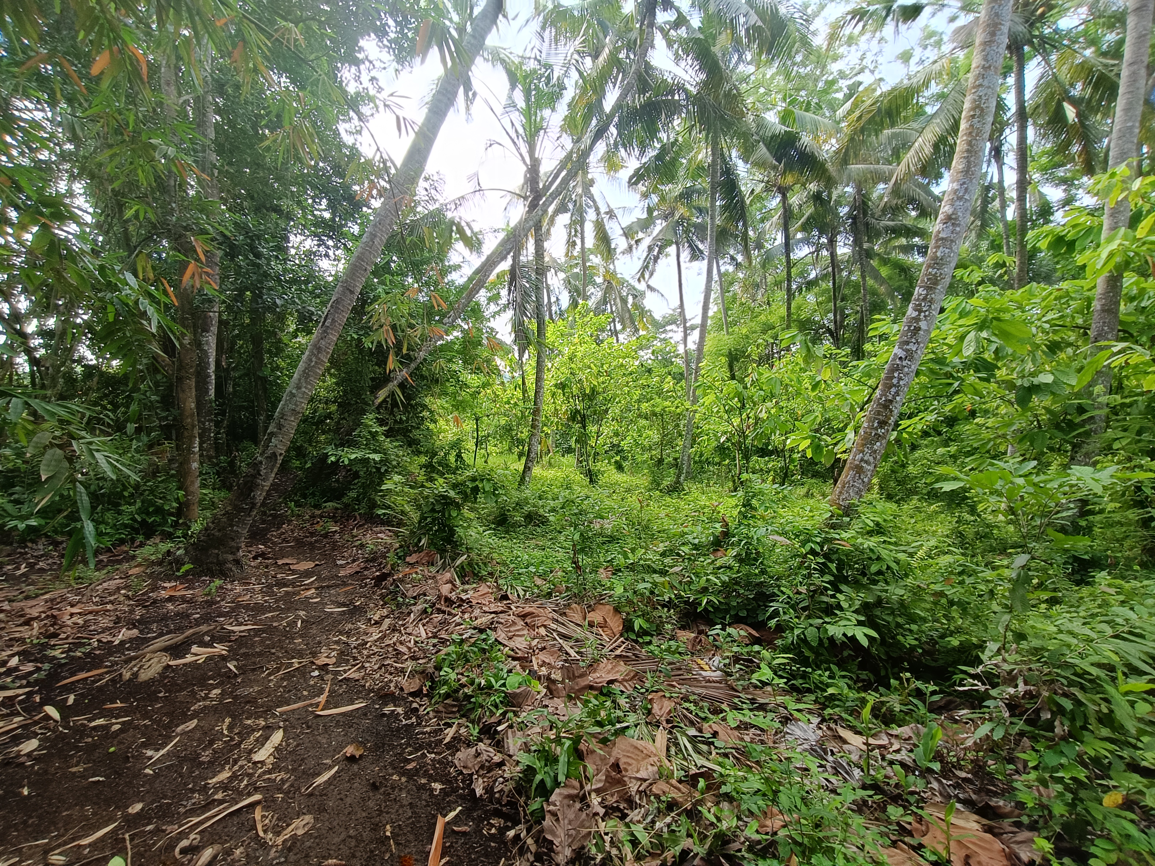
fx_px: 534
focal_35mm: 16
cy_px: 433
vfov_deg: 78.1
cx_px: 578
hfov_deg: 94.5
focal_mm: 2.78
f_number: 2.2
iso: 64
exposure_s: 1/165
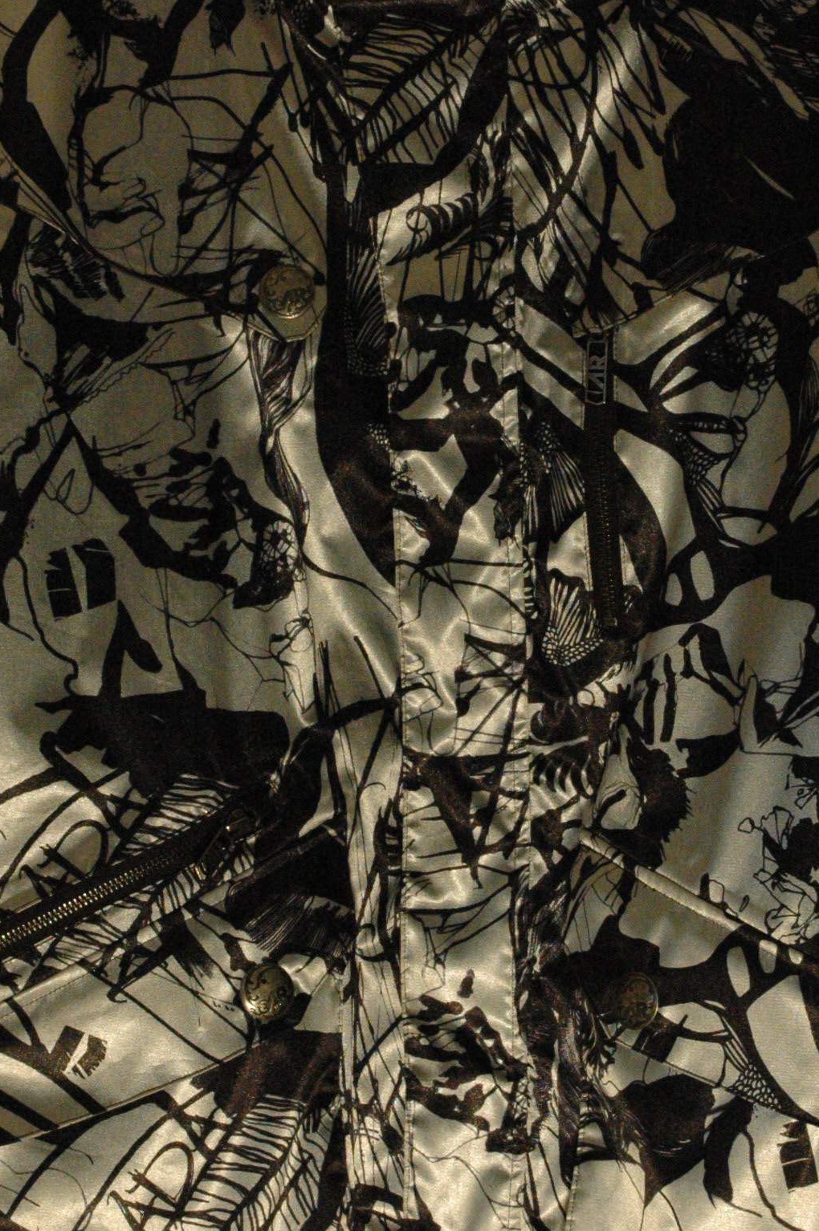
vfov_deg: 20.4
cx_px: 448
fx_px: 3418
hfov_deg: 13.7
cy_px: 664
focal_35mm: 100
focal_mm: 34
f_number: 8
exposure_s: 1/250
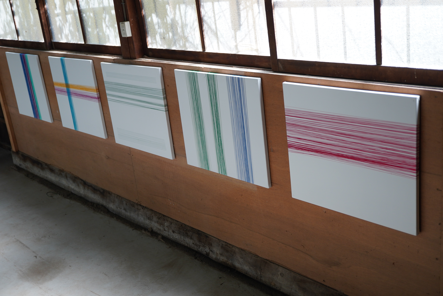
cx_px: 222
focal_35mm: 45
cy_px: 148
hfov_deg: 43.6
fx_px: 554
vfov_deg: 29.9
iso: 200
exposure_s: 1/60
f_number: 4
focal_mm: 30
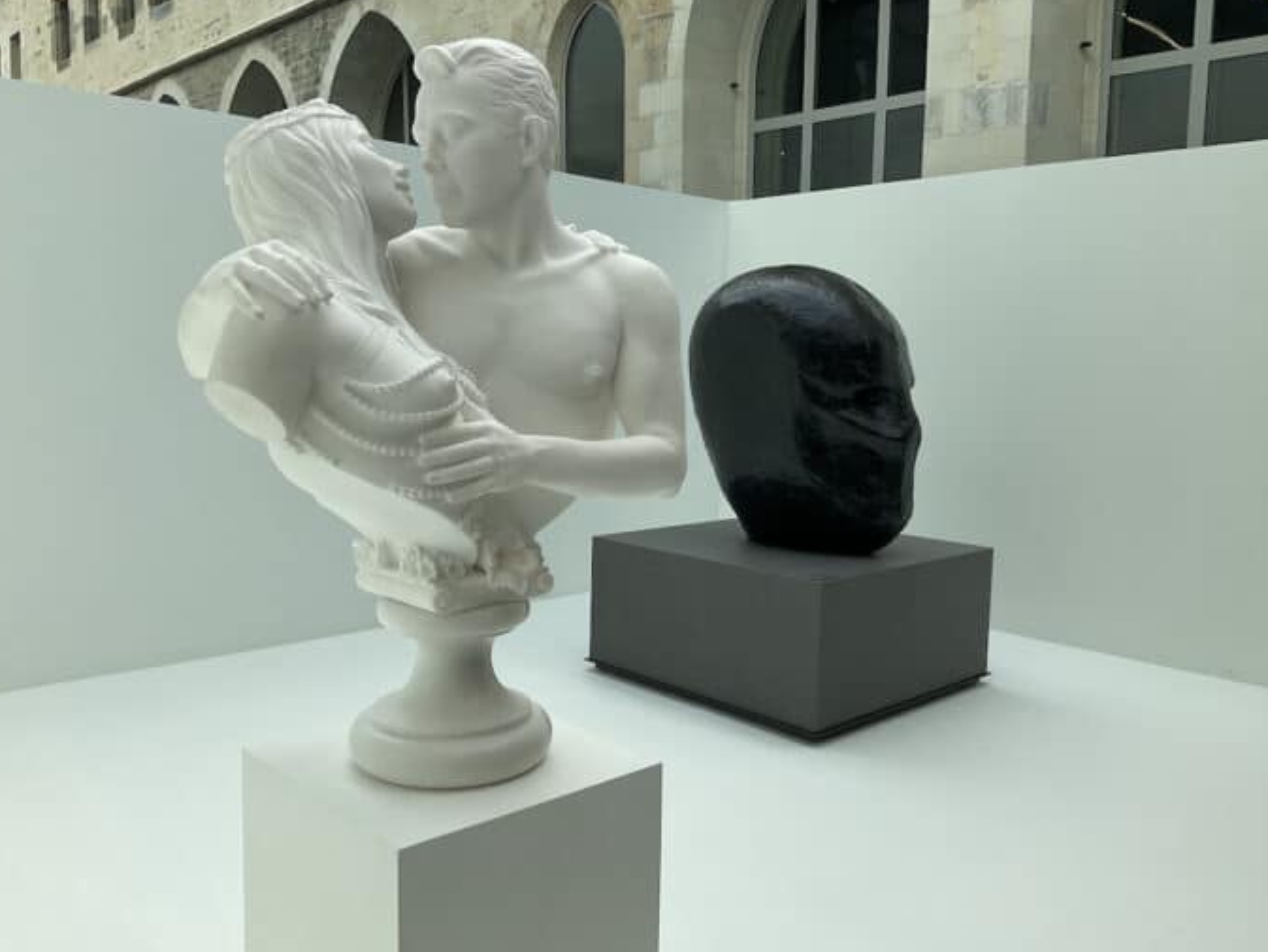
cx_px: 637
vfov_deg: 46.8
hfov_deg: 60.0
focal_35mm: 30
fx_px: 1099
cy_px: 481
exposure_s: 1/739
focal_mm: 3
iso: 16
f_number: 1.8
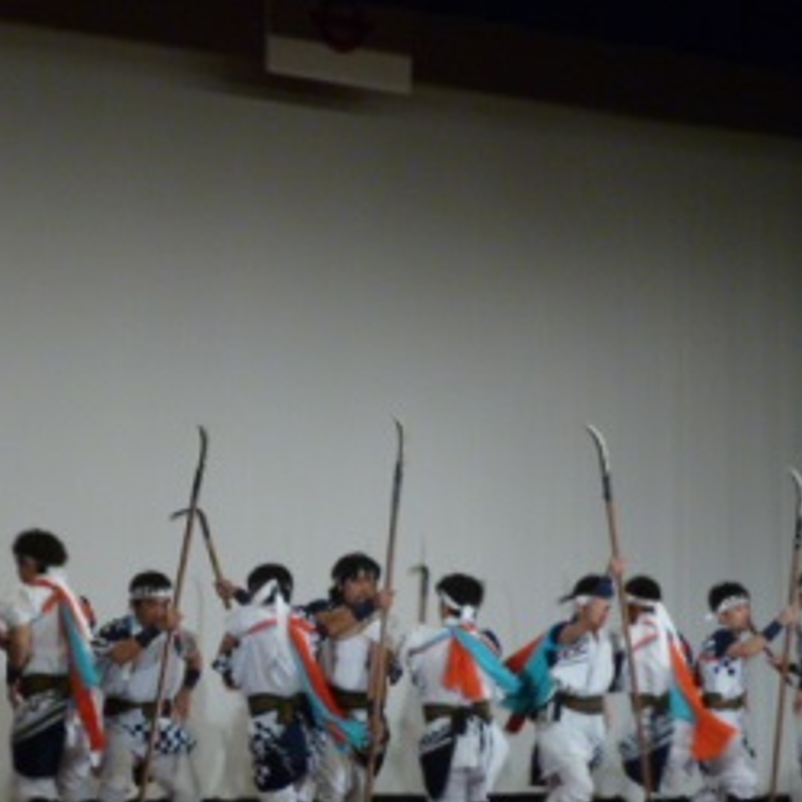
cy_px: 528
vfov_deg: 12.7
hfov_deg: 12.7
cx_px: 277
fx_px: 3591
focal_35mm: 137
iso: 400
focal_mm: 15.3
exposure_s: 1/60
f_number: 5
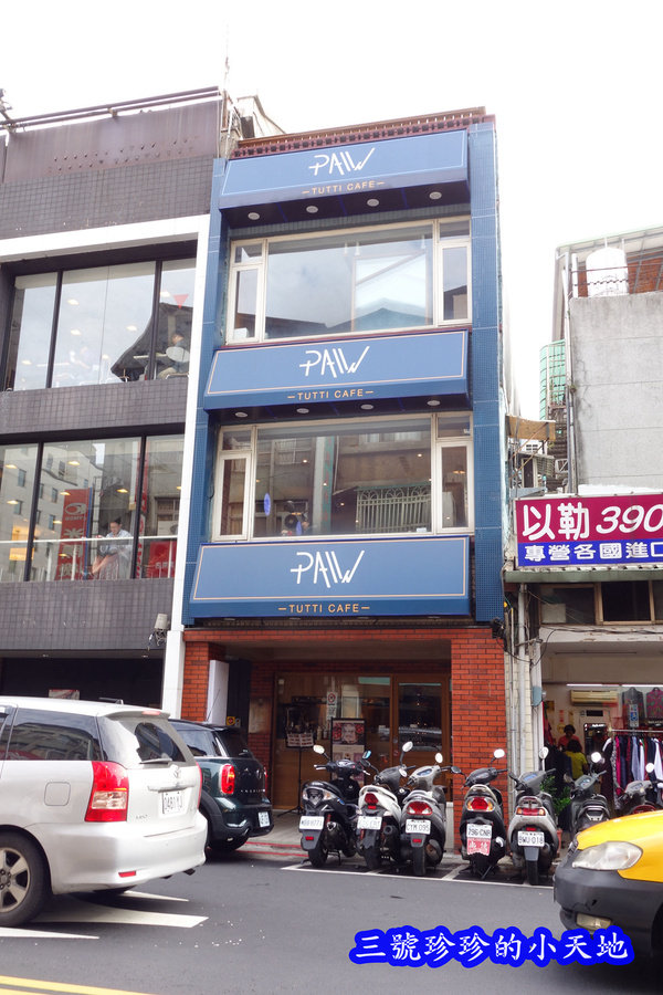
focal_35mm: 33
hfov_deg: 40.0
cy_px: 498
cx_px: 332
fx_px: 912
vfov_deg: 57.2
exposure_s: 1/20
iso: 125
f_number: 8
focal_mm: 12.18
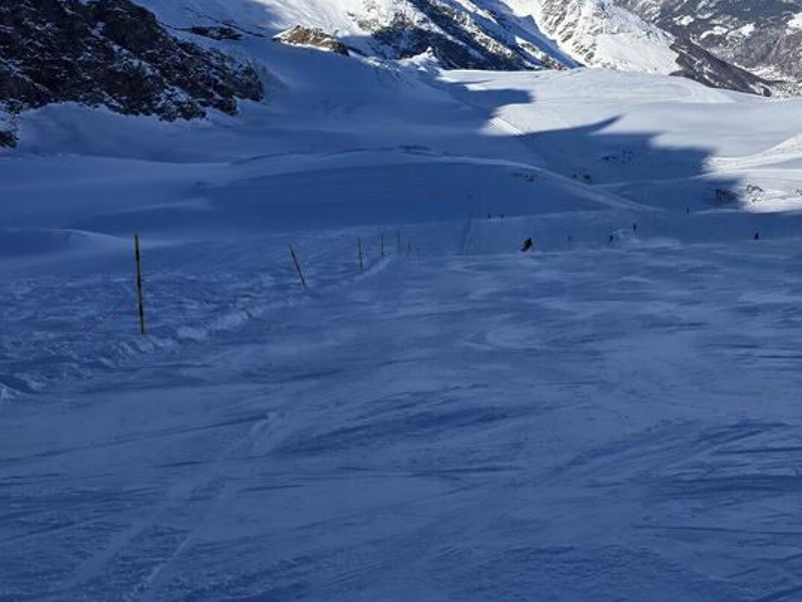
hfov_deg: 40.3
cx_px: 695
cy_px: 98
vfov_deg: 31.8
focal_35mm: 44
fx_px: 1020
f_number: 1.7
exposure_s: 1/1422
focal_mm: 6.3
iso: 12
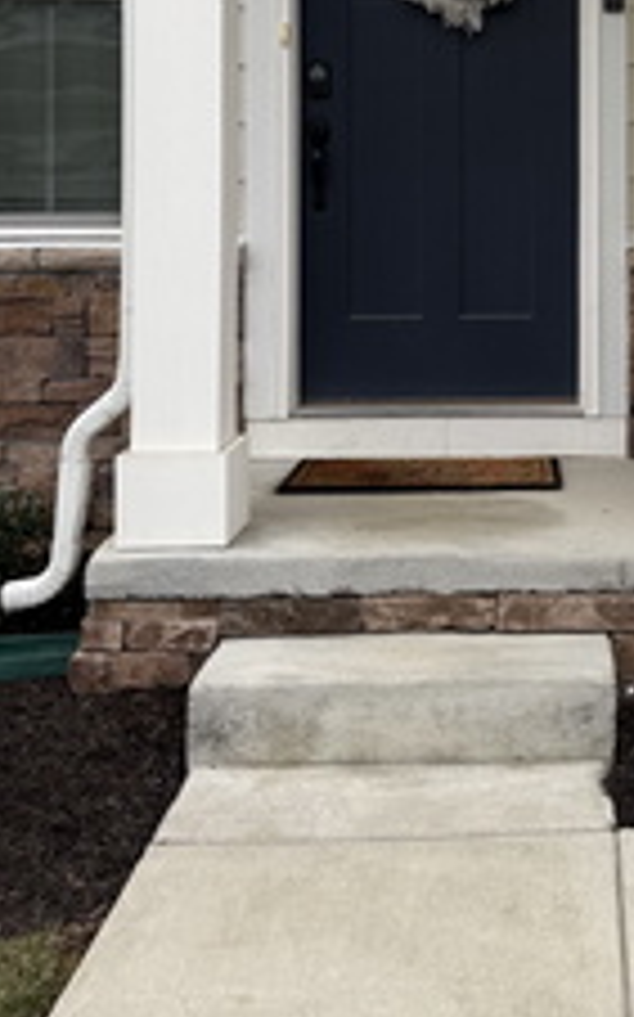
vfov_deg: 32.6
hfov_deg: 21.0
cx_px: 603
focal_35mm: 60
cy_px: 142
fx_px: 1661
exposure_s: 1/551
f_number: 1.78
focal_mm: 6.76
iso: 80
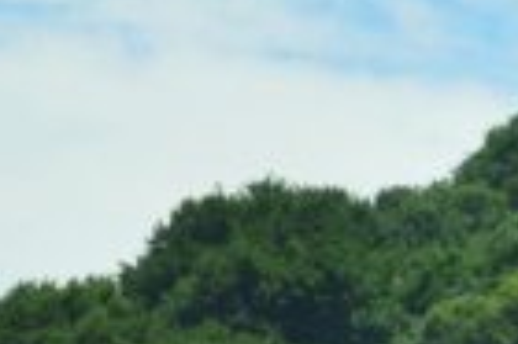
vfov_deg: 2.5
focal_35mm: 550
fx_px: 7905
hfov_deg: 3.7
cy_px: 882
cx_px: 758
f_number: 9
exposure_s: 1/250
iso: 200
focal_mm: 50
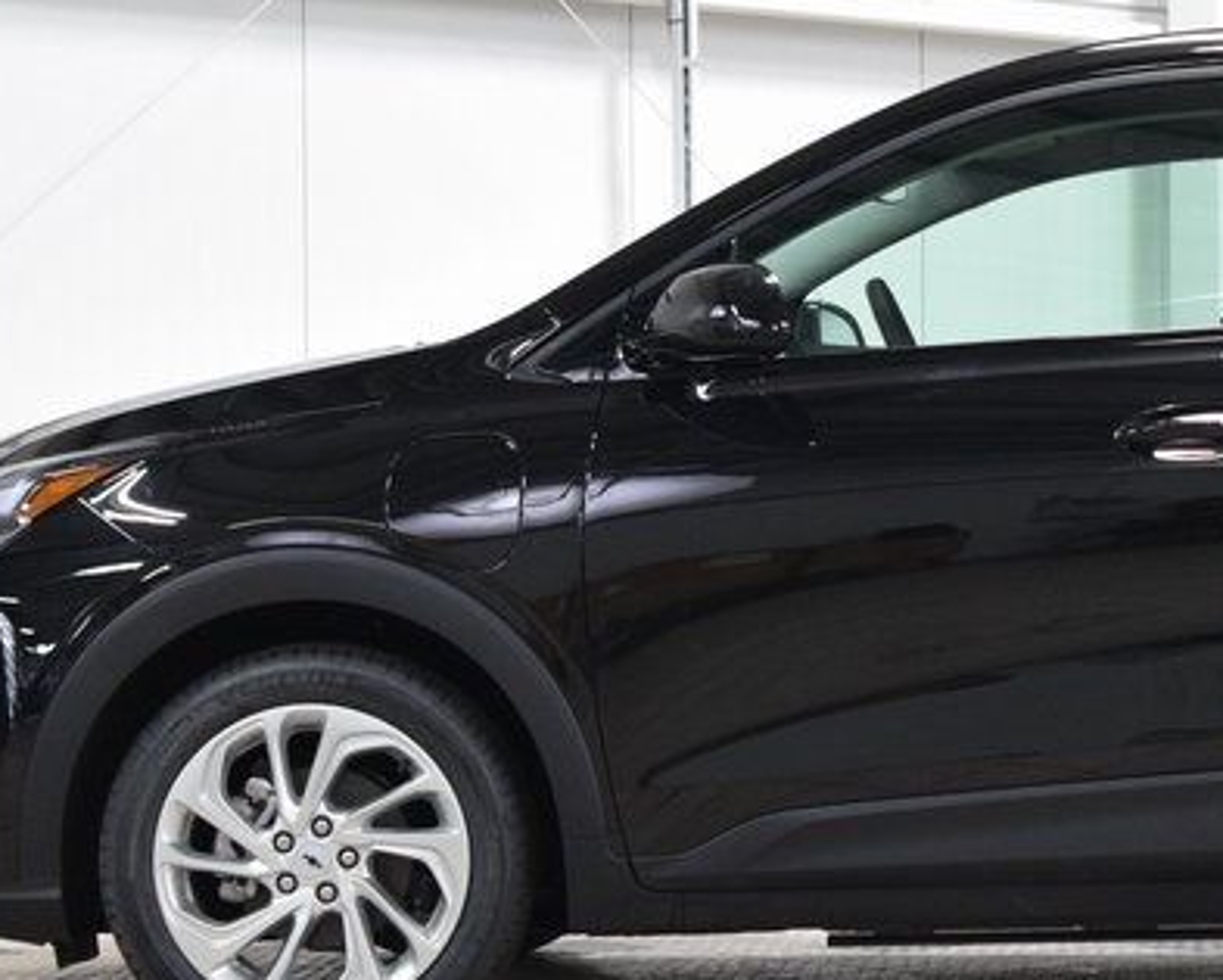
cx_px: 1158
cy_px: 562
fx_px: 4781
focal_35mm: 132
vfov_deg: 11.7
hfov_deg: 14.4
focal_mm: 36
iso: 1600
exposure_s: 1/60
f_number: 4.5
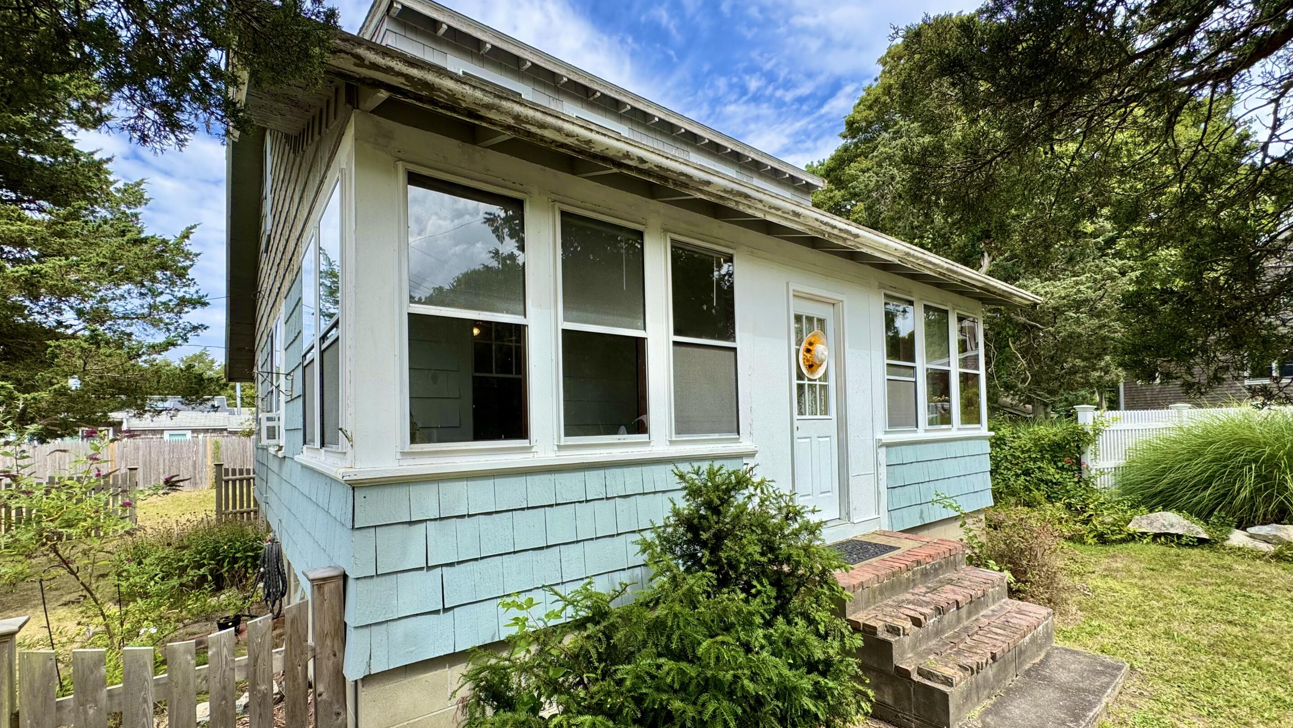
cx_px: 640
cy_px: 414
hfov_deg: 99.4
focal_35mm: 16
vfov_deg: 66.8
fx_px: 549
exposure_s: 1/910
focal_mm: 2.22
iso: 50
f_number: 2.2
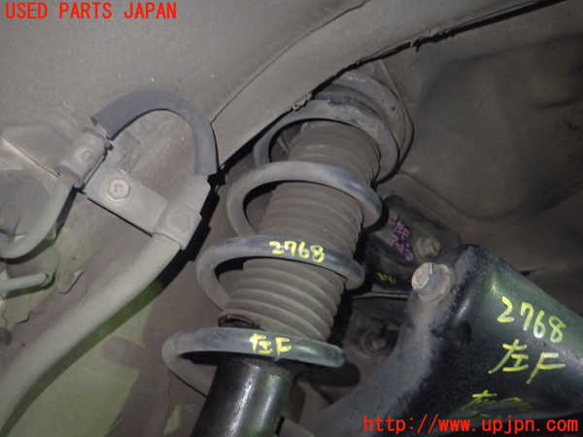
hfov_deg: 69.4
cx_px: 292
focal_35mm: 25
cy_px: 218
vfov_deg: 54.9
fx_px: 421
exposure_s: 1/30
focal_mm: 4.5
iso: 640
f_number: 2
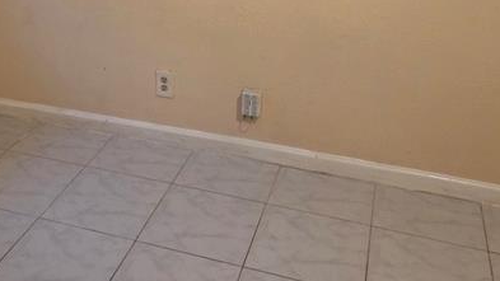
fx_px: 676
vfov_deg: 21.2
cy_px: -90
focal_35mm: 51
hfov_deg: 40.0
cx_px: 156
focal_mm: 5.4
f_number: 1.8
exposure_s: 1/120
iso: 1000
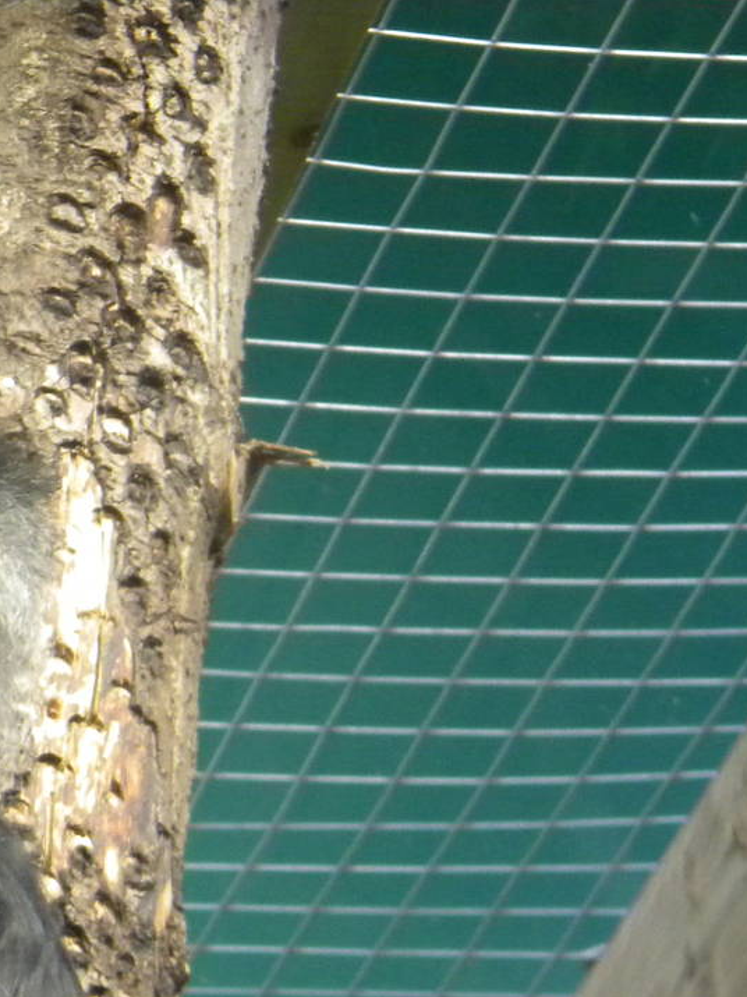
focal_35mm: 235
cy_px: 835
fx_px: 6764
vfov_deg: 8.4
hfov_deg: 6.3
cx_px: -272
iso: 400
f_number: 4.7
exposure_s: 1/17
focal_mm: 19
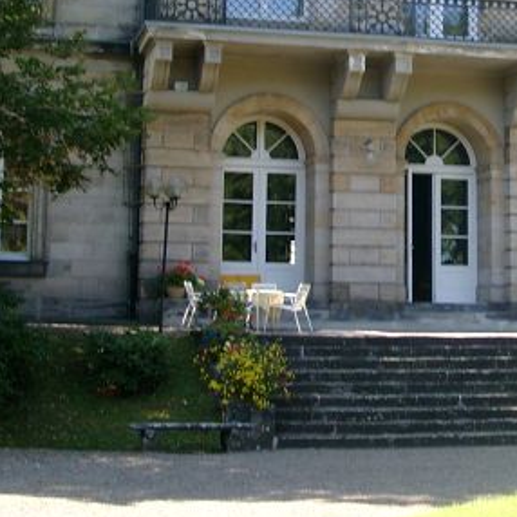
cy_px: 42
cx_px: 401
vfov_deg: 20.2
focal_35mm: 84
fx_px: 1419
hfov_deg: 20.4
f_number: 4
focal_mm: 7.13
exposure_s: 1/119
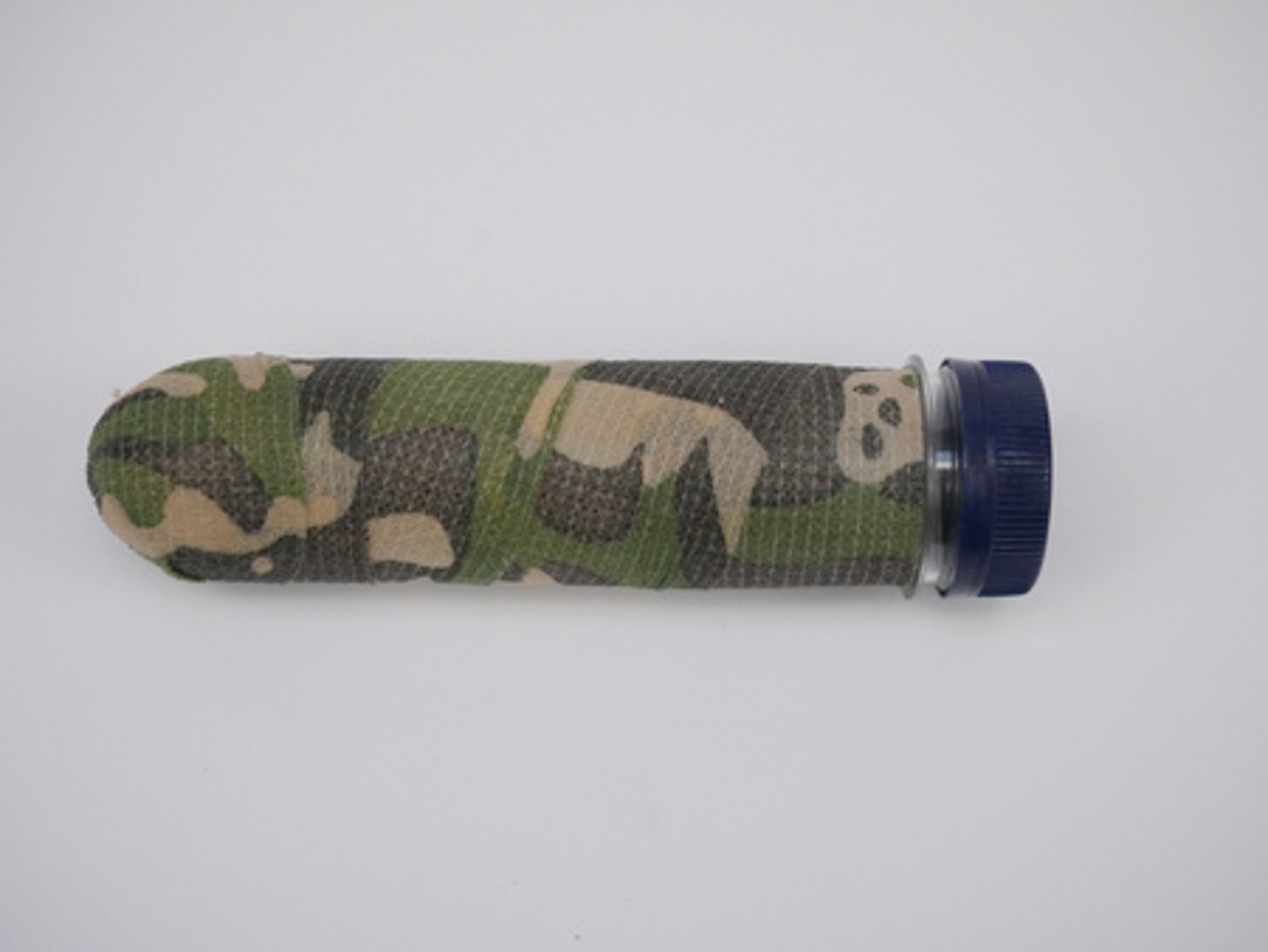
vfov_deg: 27.1
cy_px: 476
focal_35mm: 54
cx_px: 634
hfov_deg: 35.5
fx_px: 1979
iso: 3200
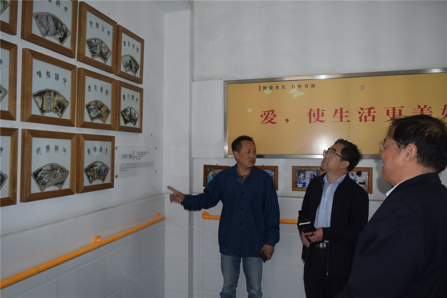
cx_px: 224
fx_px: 335
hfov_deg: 67.4
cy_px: 149
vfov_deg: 47.9
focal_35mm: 27
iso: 800
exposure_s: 1/80
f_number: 4.5
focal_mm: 18
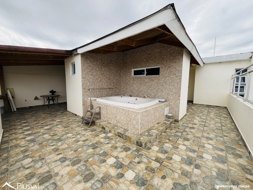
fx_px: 102
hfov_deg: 102.1
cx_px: 126
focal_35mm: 14
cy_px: 95
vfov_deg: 85.7
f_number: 2.2
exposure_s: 1/770
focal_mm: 2.22
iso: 40
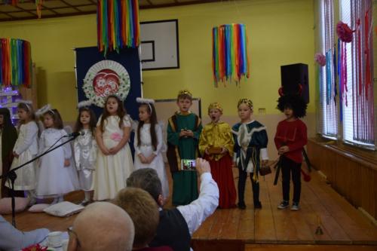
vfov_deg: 36.8
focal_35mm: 36
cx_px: 188
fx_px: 377
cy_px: 126
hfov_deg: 53.1
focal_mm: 24
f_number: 3.8
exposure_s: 1/60
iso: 1600
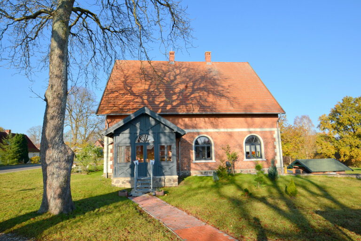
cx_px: 180
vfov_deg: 69.7
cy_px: 120
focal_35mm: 17
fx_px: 173
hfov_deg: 92.4
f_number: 7.1
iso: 100
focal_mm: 11.5
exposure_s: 1/200
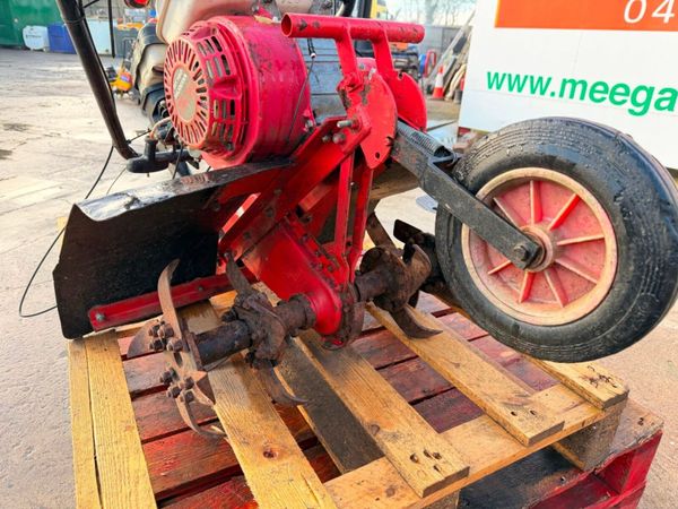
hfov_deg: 71.6
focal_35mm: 24
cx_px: 339
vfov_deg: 56.8
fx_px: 470
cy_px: 254
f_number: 1.78
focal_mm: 6.76
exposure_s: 1/221
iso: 200
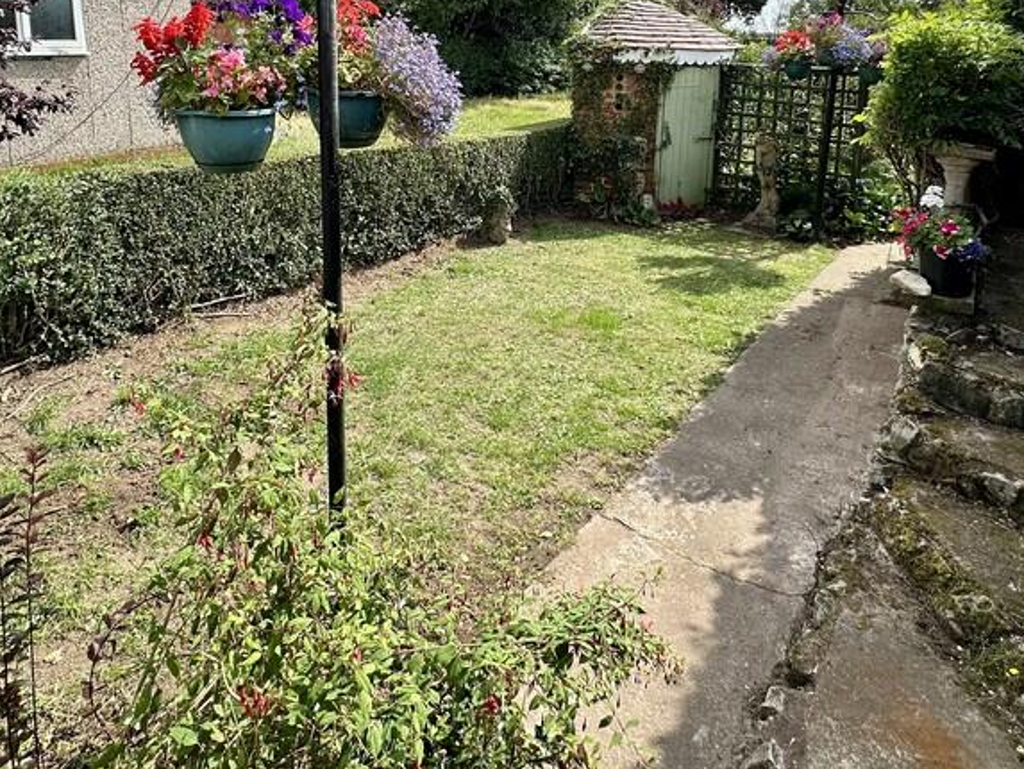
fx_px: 740
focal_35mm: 25
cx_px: 504
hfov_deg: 69.4
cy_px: 173
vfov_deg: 52.0
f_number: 2.2
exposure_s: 1/584
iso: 40
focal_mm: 2.22
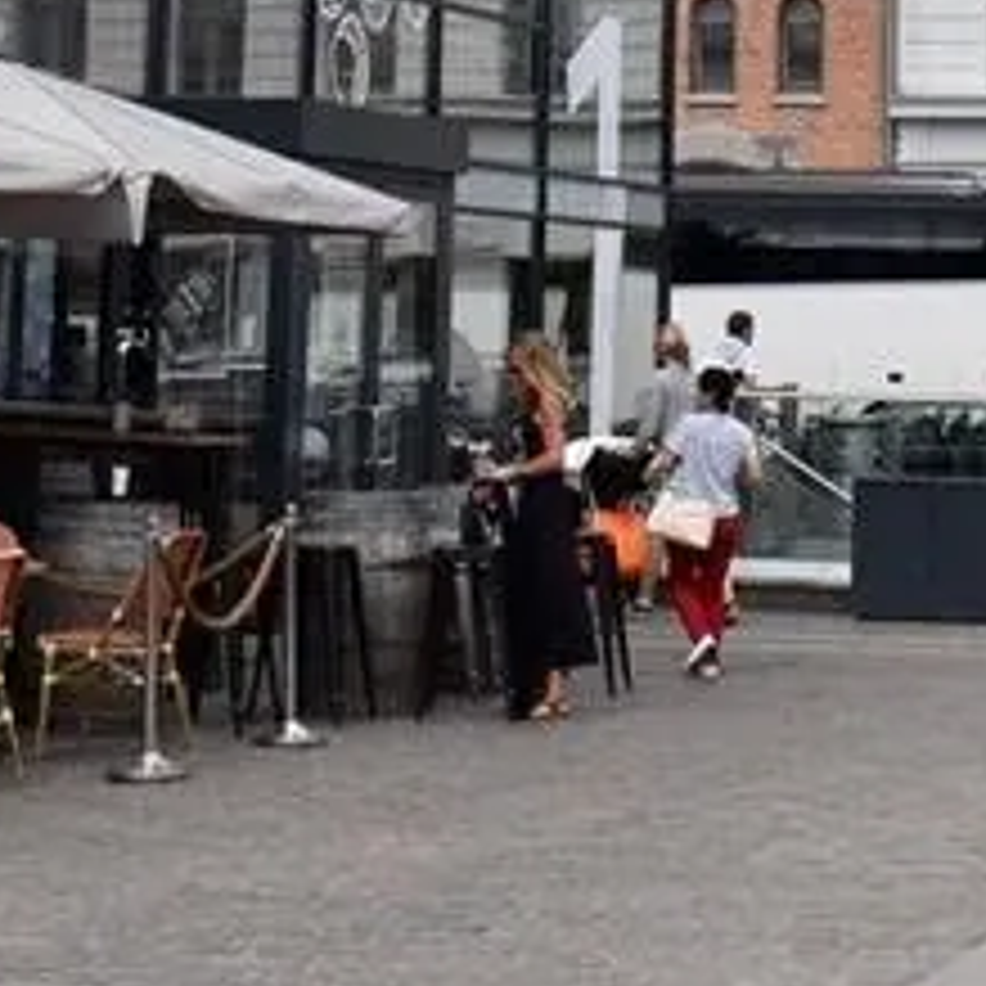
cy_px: -446
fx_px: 3642
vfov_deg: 14.5
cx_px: 702
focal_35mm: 113
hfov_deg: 15.4
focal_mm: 18
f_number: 10
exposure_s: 1/400
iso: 200
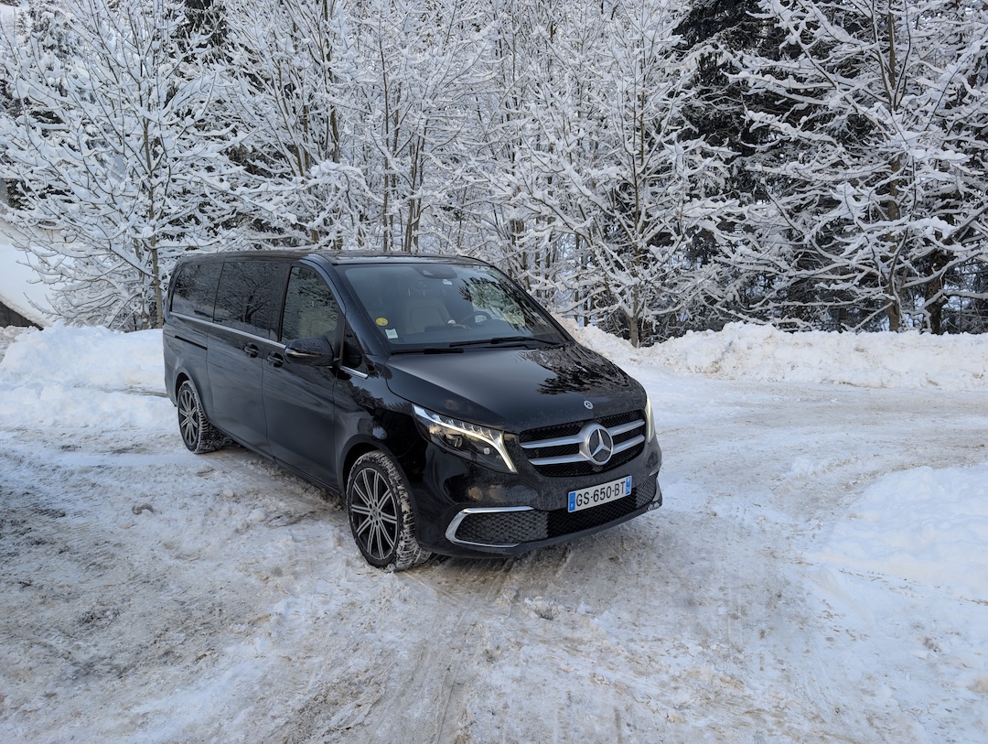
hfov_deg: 71.5
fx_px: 686
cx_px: 494
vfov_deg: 56.9
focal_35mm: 24
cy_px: 372
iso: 19
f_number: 1.68
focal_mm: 6.9
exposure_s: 1/179
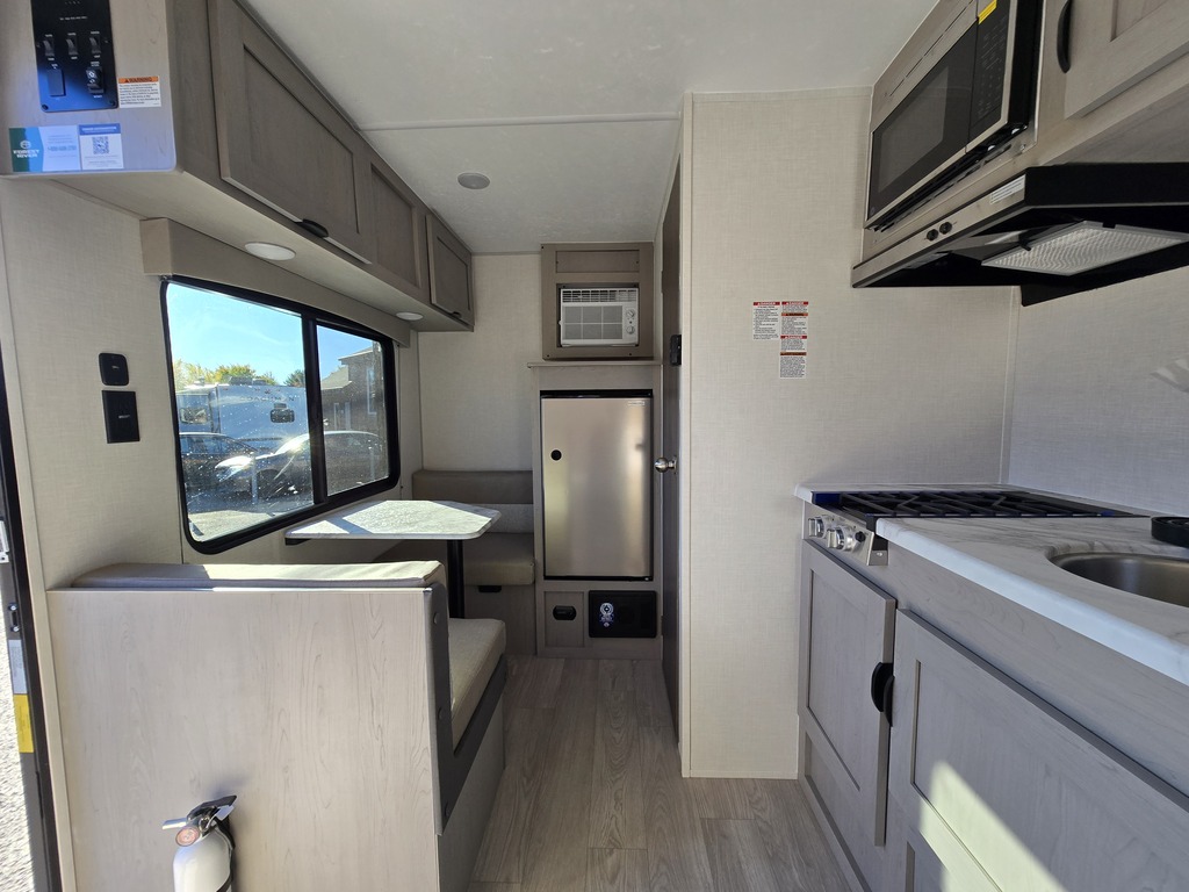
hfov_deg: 106.2
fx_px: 447
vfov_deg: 89.9
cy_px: 446
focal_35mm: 13
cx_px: 594
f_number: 2.2
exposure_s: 1/190
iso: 50
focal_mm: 2.2
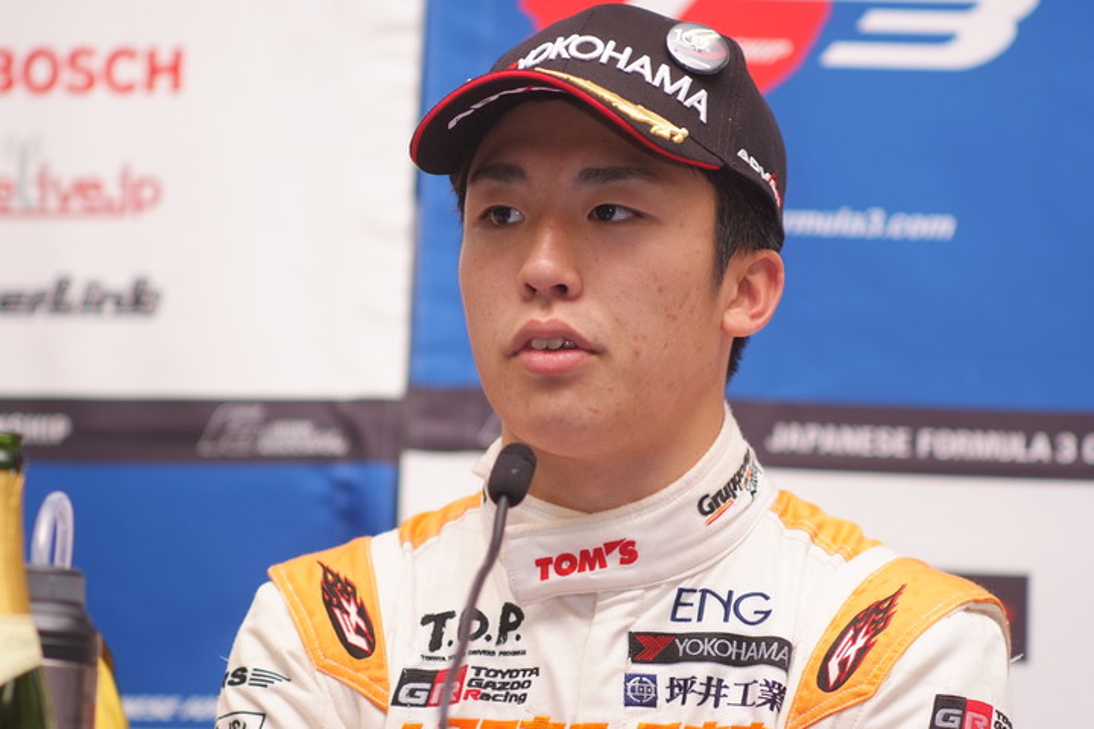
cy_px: 364
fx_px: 4801
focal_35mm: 158
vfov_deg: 8.7
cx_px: 547
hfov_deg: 13.0
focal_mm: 105
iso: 200
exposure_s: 1/250
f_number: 2.5
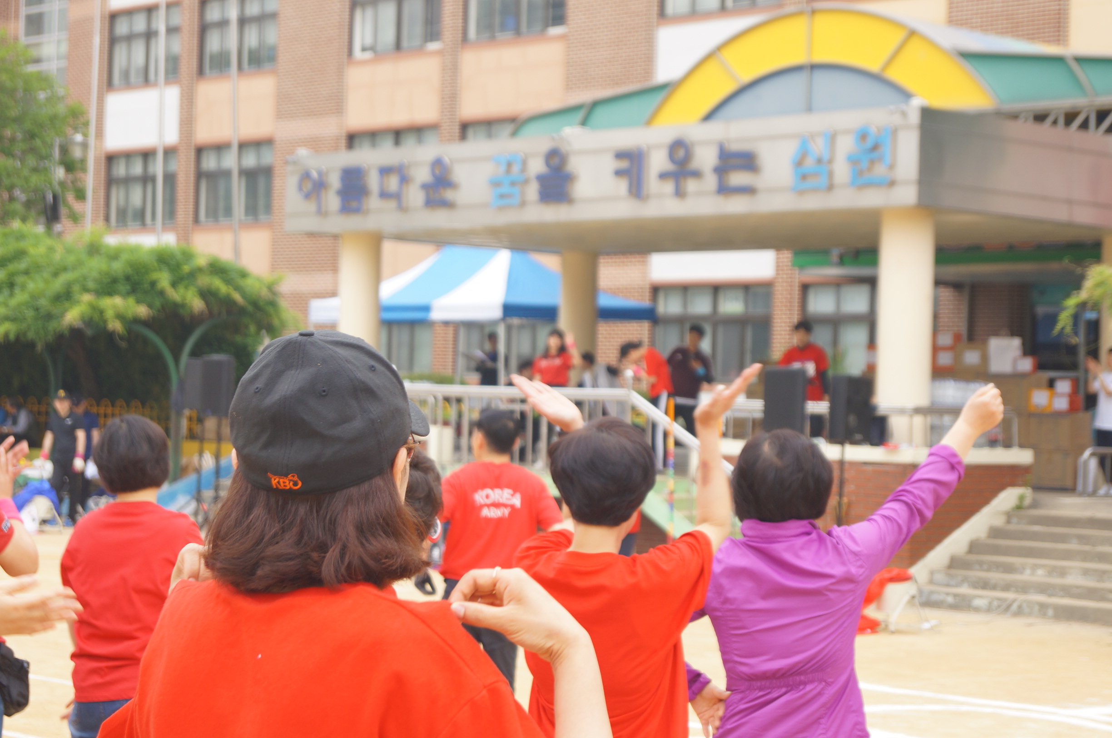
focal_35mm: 82
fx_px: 2544
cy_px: 369
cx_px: 556
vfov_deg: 16.5
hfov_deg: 24.7
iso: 200
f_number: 5.6
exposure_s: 1/100
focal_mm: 55
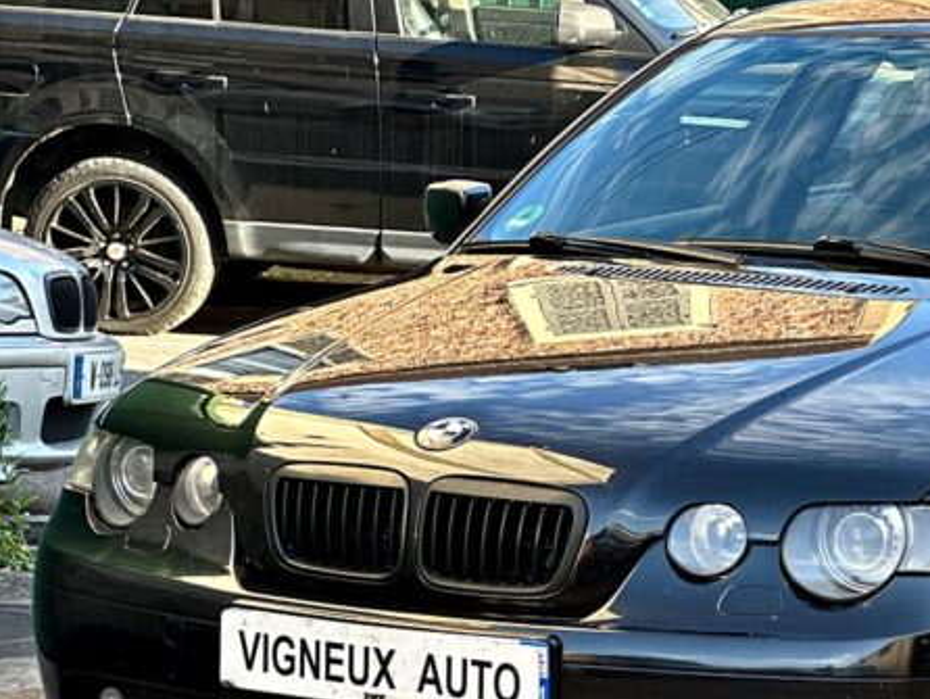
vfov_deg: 10.7
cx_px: 830
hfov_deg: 14.2
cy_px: 507
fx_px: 3710
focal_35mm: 138
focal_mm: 9
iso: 64
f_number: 2.8
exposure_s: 1/121
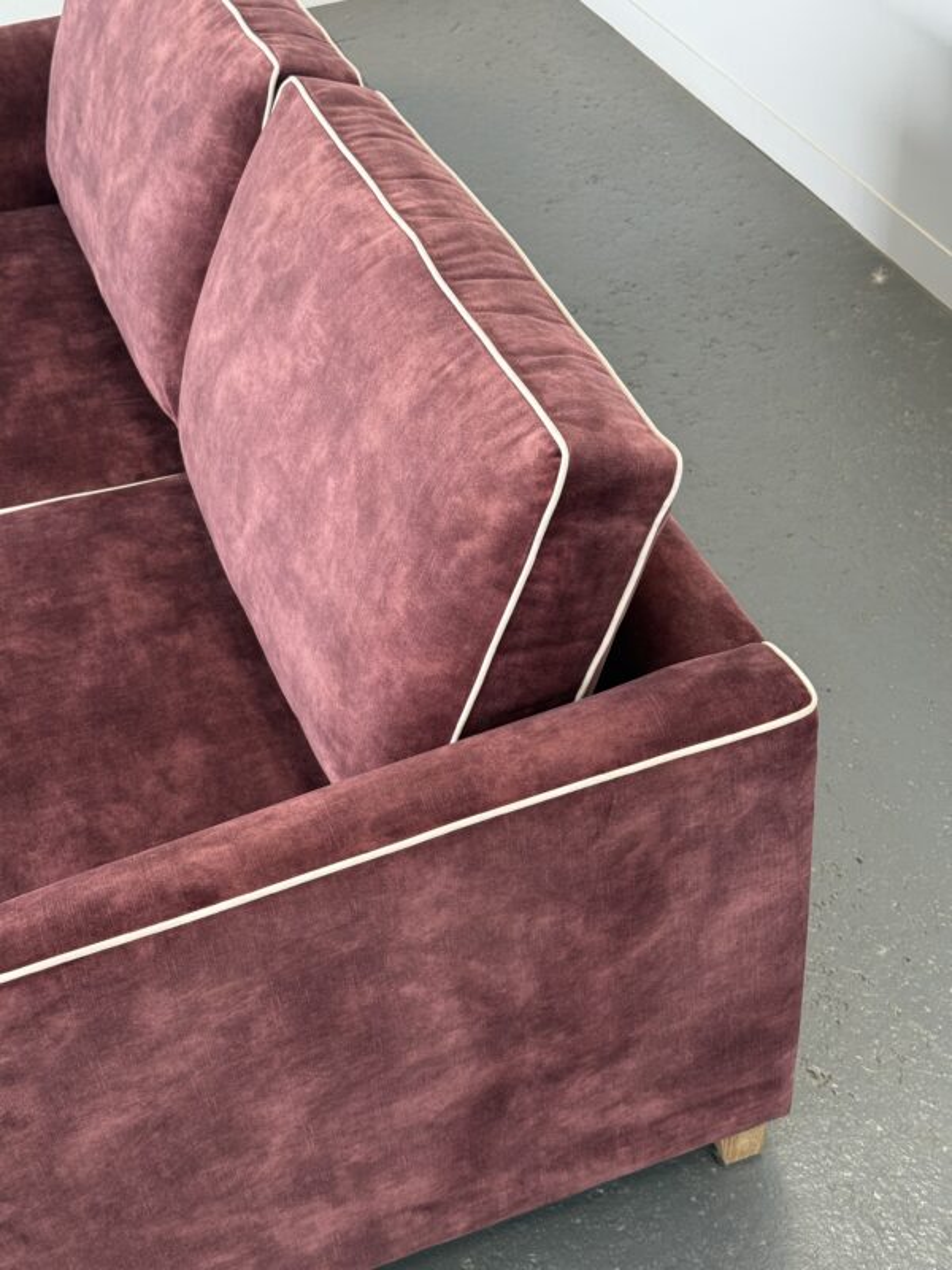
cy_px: 635
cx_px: 476
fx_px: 1760
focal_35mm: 48
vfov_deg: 39.7
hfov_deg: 30.3
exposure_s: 1/105
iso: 100
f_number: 1.78
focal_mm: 6.76
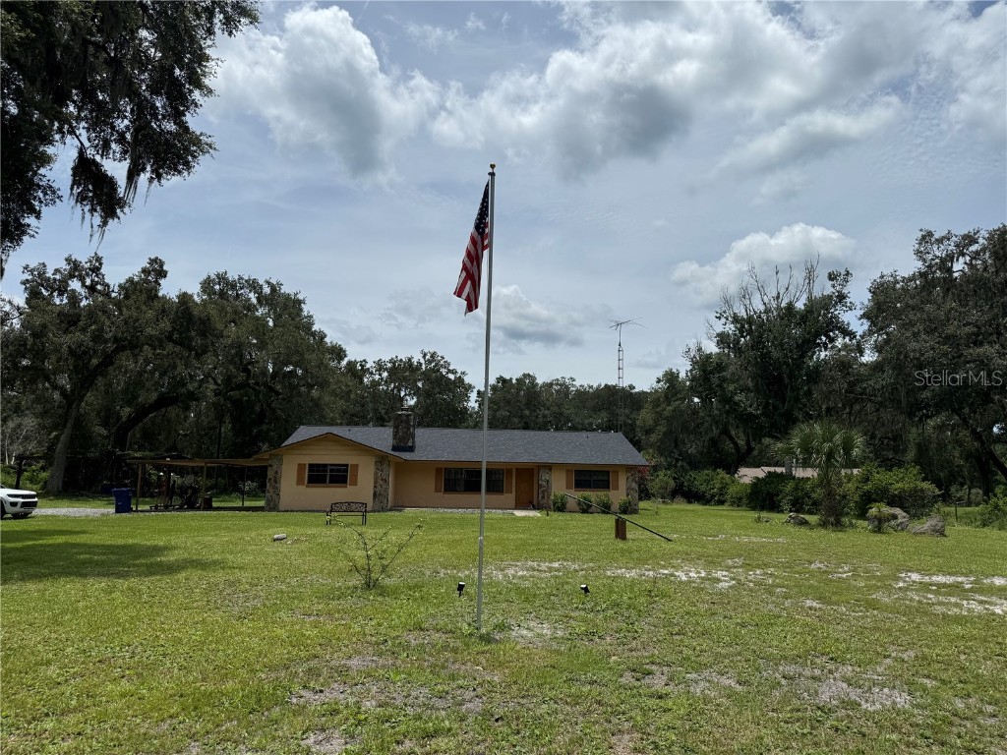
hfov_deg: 71.6
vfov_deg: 56.8
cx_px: 504
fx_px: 698
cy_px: 378
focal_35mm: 24
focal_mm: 6.76
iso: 80
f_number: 1.78
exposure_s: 1/10309
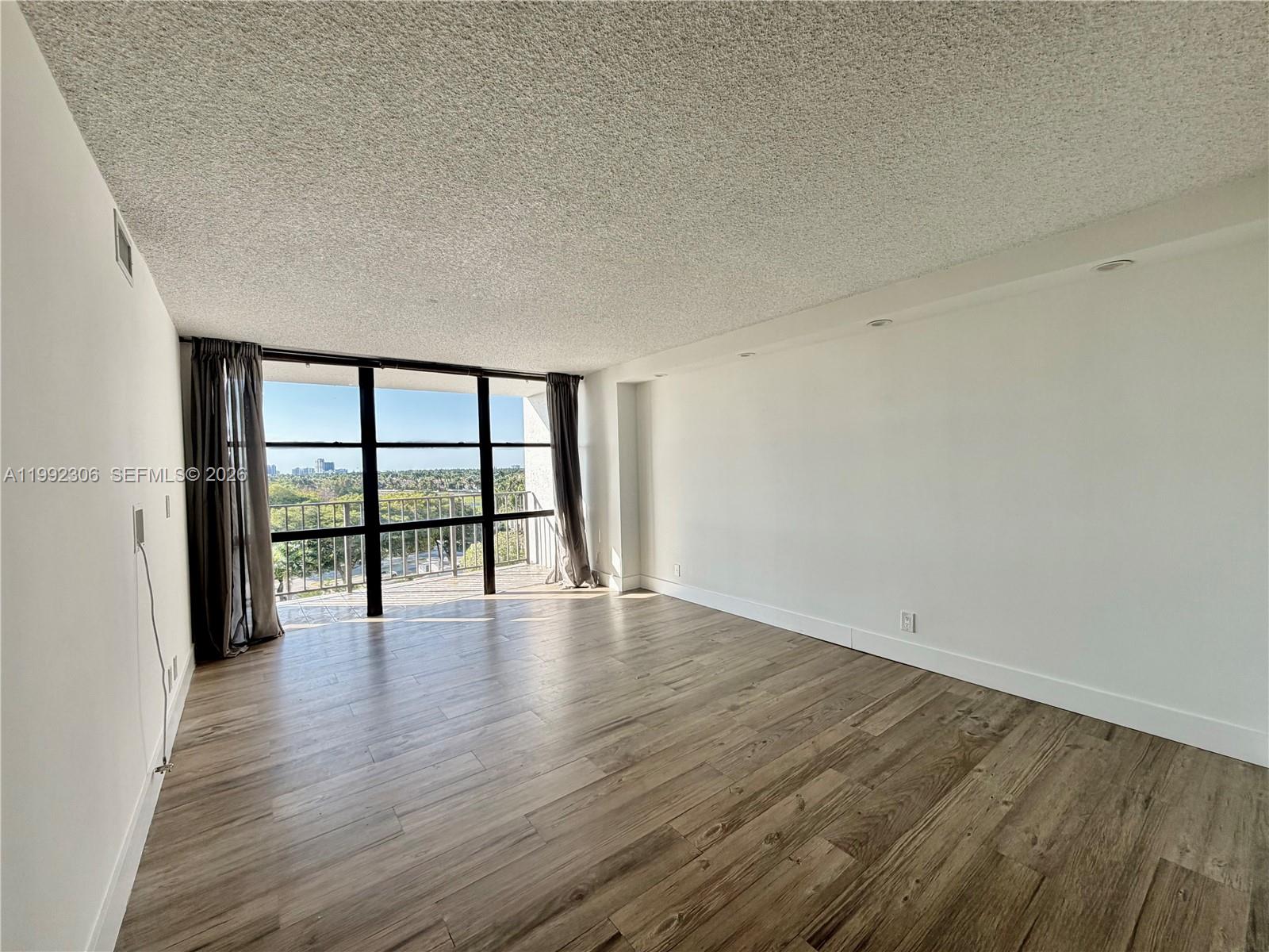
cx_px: 634
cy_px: 476
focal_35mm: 14
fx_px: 513
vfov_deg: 85.7
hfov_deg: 102.1
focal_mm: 2.22
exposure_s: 1/303
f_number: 2.2
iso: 50
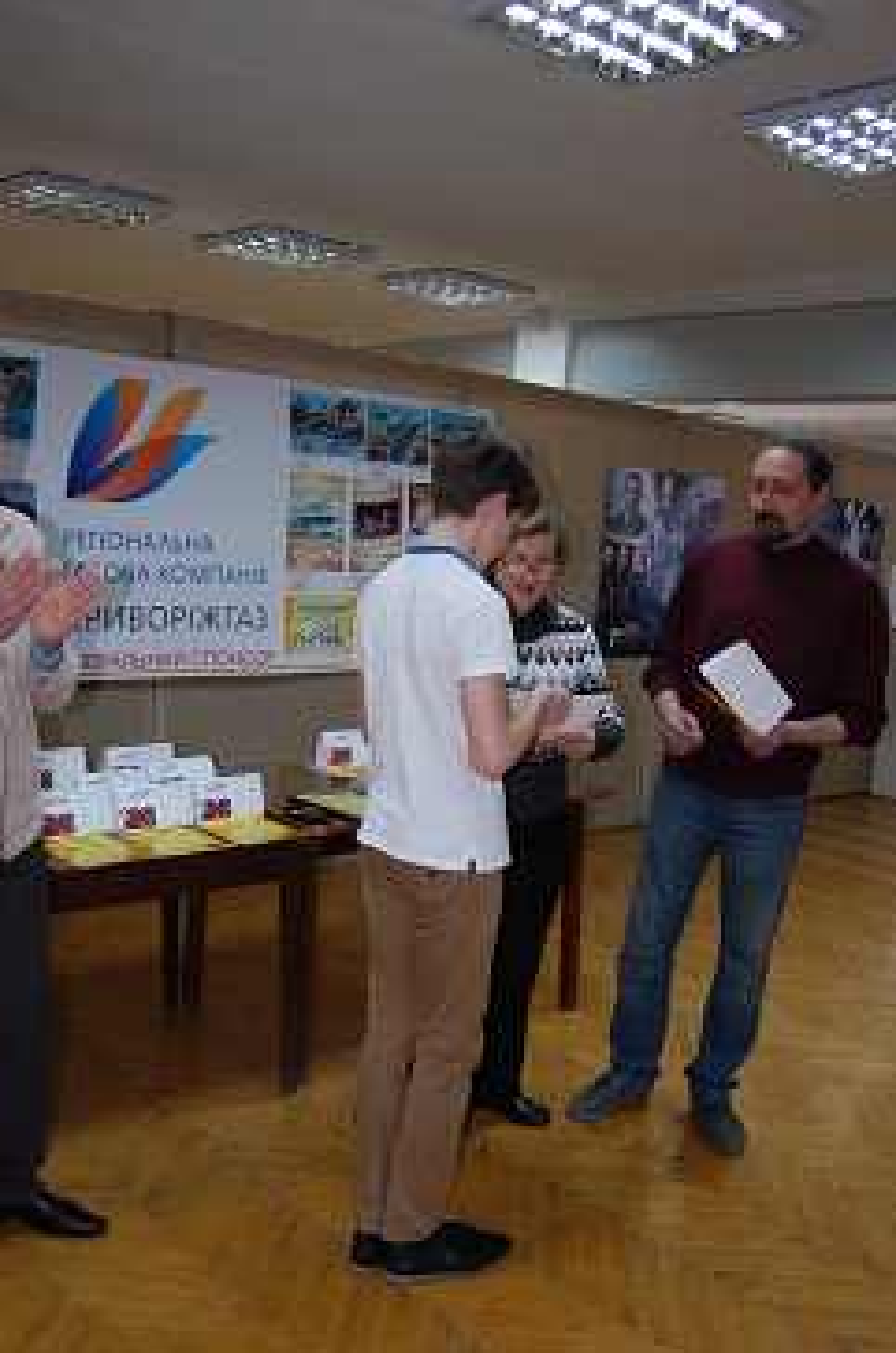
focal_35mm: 33
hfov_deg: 39.8
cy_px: 736
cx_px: 463
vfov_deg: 57.2
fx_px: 1238
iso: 400
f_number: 3.8
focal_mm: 20
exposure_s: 1/60
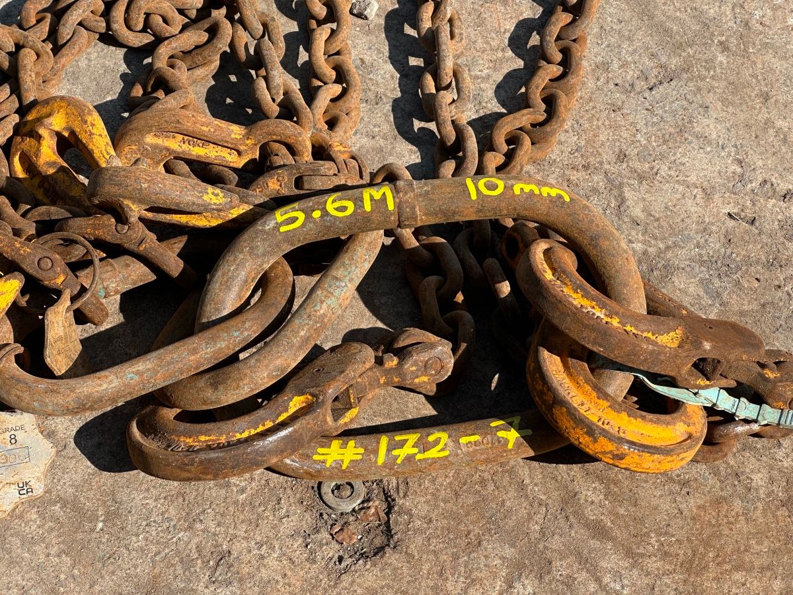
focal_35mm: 77
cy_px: 298
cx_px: 396
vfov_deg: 19.1
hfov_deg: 25.3
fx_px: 1764
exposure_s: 1/506
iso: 32
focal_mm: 9
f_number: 2.8
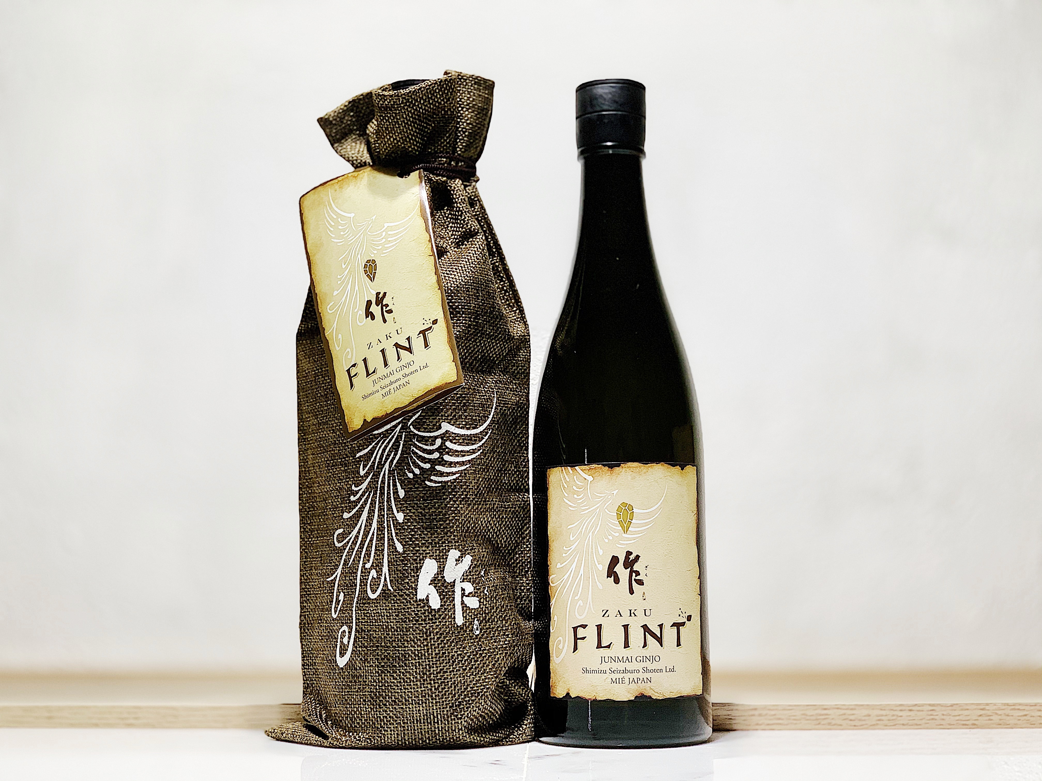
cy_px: 390
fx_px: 1565
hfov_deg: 36.8
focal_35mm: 52
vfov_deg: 28.0
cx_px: 521
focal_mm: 6
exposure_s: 1/50
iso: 100
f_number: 2.4
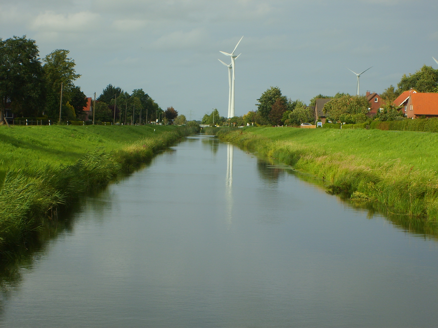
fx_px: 1329
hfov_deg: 18.7
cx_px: 219
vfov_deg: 14.1
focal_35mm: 105
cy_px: 164
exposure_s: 1/500
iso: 50
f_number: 4.9
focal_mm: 17.4
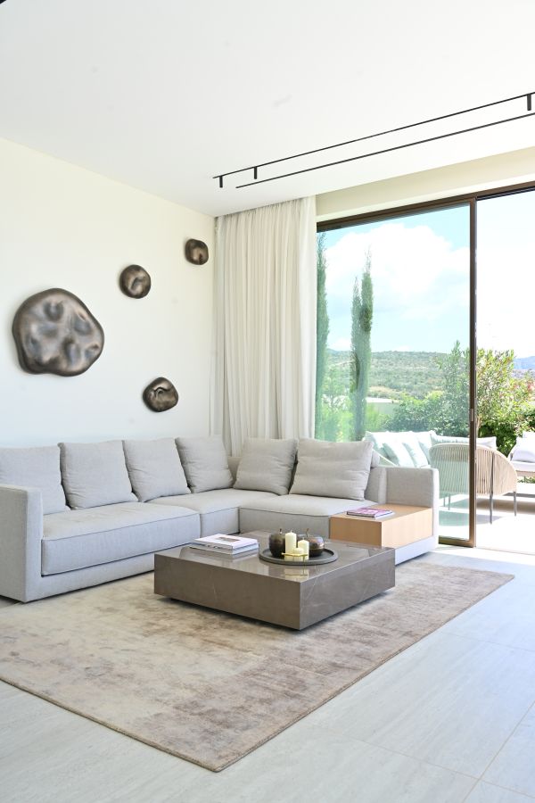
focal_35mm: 30
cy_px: 402
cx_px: 268
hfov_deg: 43.6
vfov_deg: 61.9
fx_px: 669
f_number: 9
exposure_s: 1/125
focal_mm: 30
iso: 320
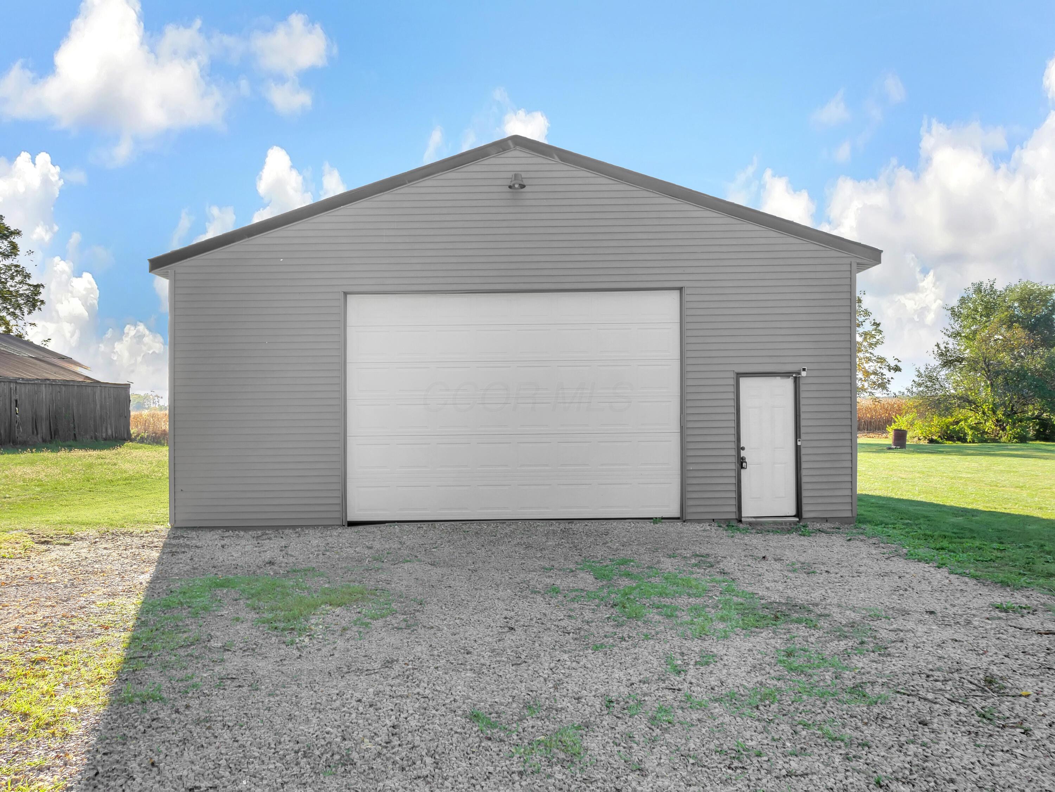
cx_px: 528
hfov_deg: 63.4
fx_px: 854
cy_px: 396
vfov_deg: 49.8
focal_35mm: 28
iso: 400
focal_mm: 14
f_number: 7.1
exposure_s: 1/125
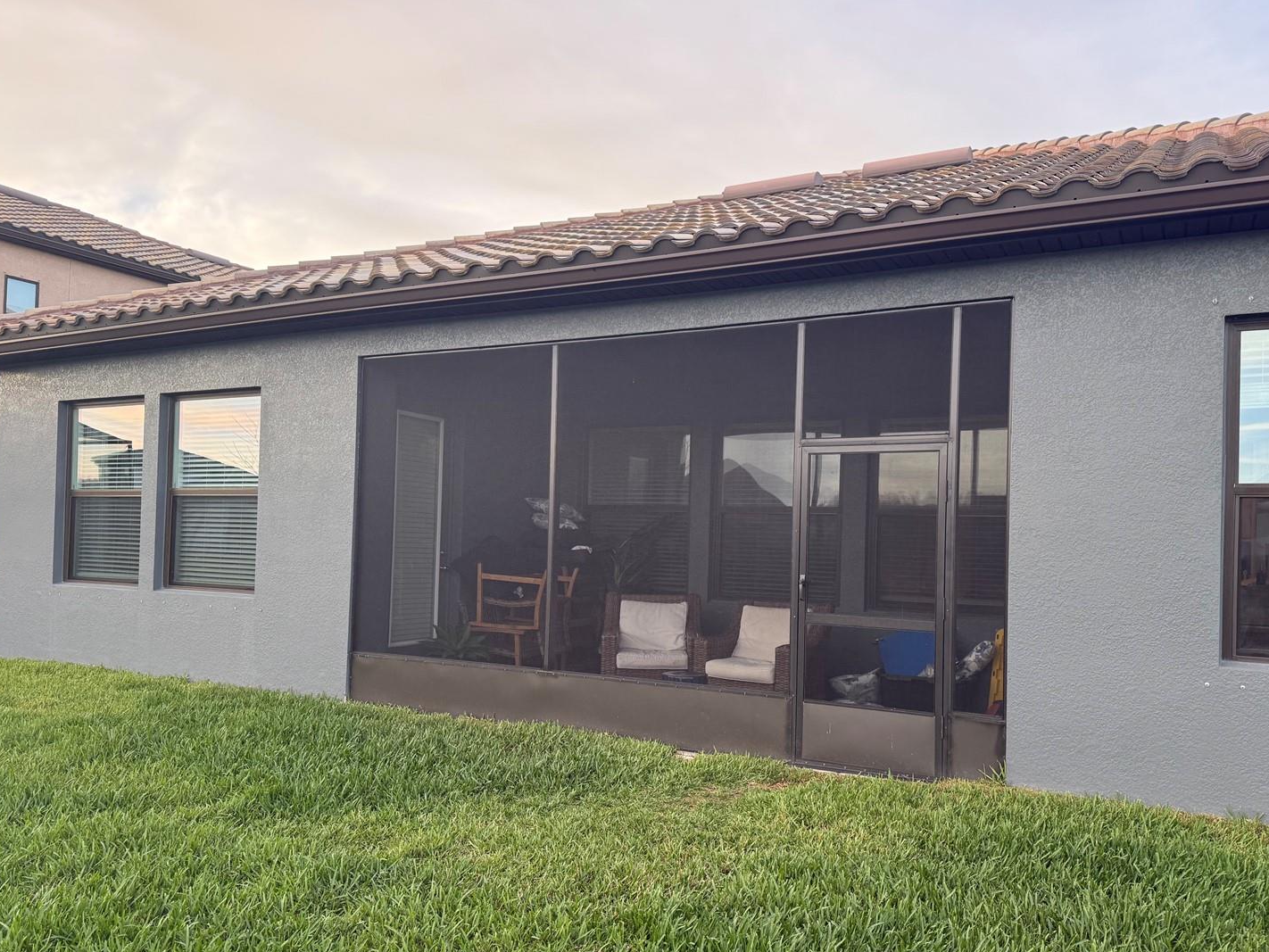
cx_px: 676
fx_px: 990
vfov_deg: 51.3
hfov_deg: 65.3
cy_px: 519
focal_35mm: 27
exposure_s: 1/448
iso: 100
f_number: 1.78
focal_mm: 6.76
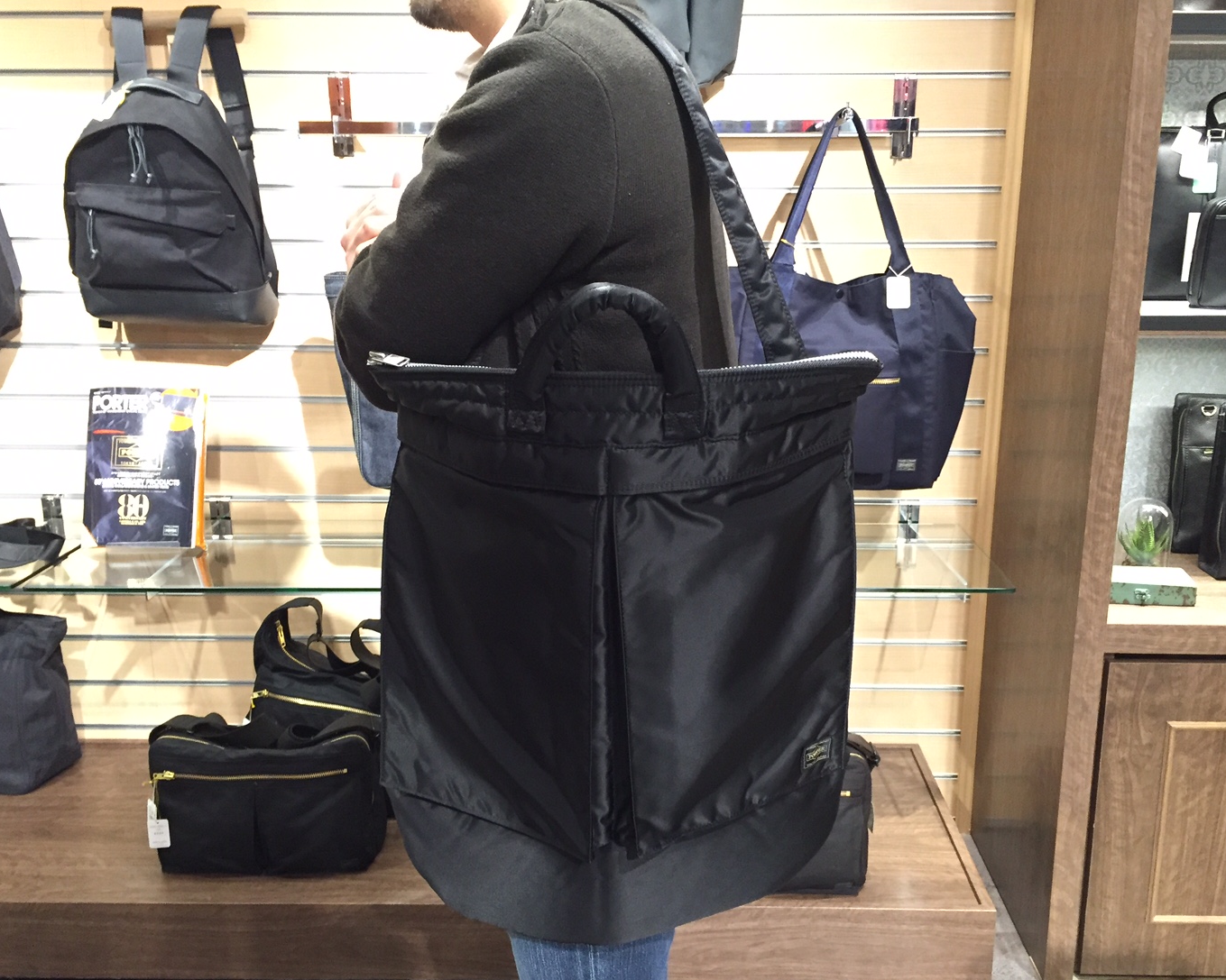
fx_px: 1234
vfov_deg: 43.3
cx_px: 646
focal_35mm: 34
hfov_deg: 52.8
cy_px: 550
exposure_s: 1/30
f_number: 2.2
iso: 250
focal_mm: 4.15
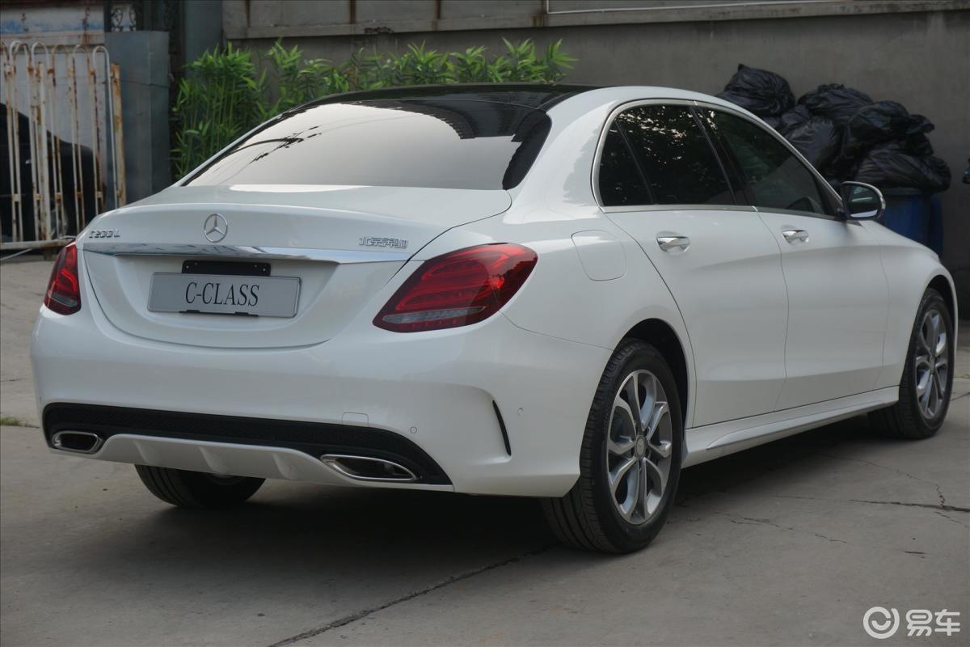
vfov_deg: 18.2
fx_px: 2021
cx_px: 485
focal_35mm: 75
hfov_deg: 27.0
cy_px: 324
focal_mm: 50
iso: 100
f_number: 9
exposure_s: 1/200
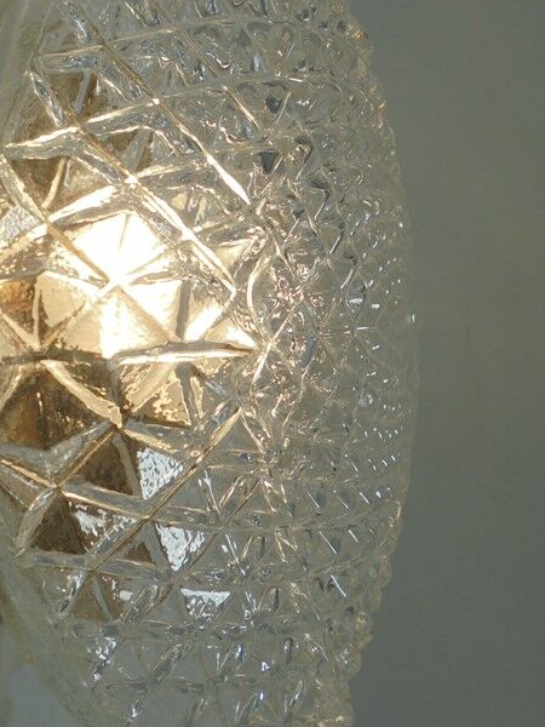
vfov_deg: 33.8
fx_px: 1197
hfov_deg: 25.4
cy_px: 325
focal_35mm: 57
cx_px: 139
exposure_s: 1/320
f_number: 4.2
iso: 100
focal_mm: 6.9
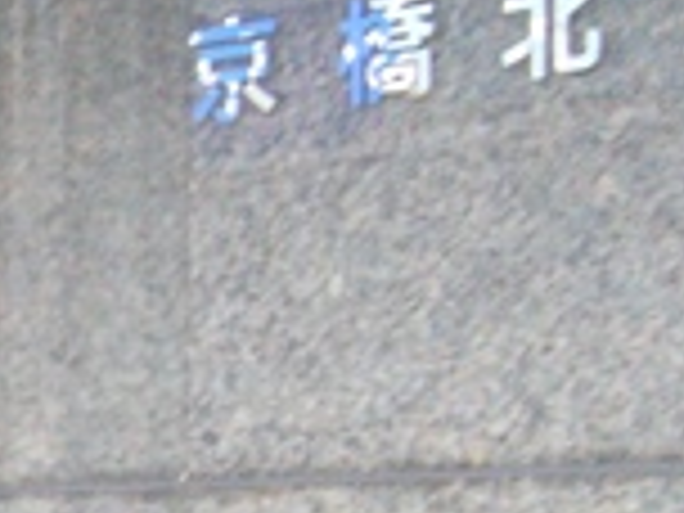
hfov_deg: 13.0
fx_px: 2905
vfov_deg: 9.9
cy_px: 639
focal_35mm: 147
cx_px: -220
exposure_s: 1/30
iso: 400
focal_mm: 5.8
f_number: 2.8
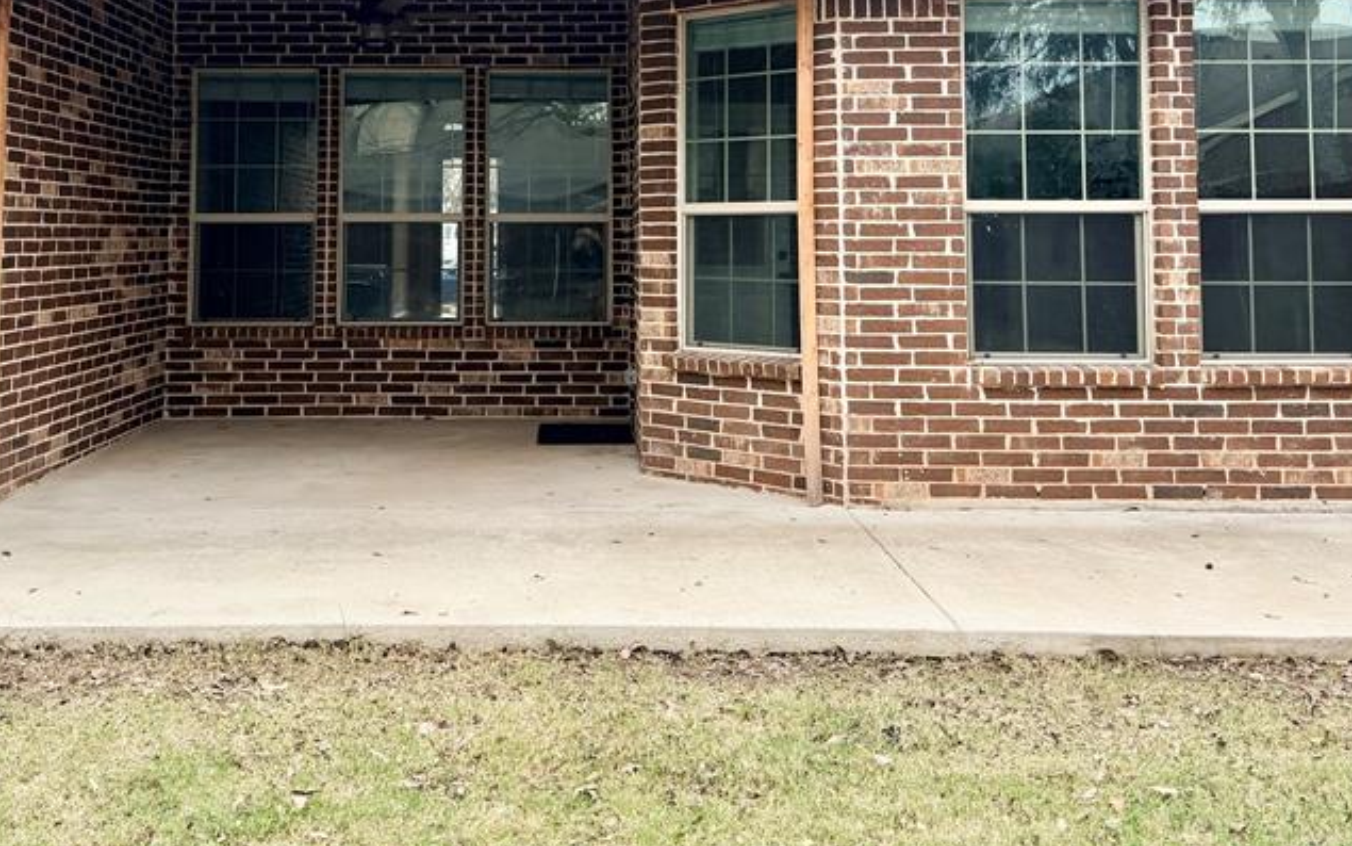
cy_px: 126
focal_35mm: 41
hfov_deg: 48.0
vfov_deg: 30.2
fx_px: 1511
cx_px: 558
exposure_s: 1/1949
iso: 100
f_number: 1.78
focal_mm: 6.76
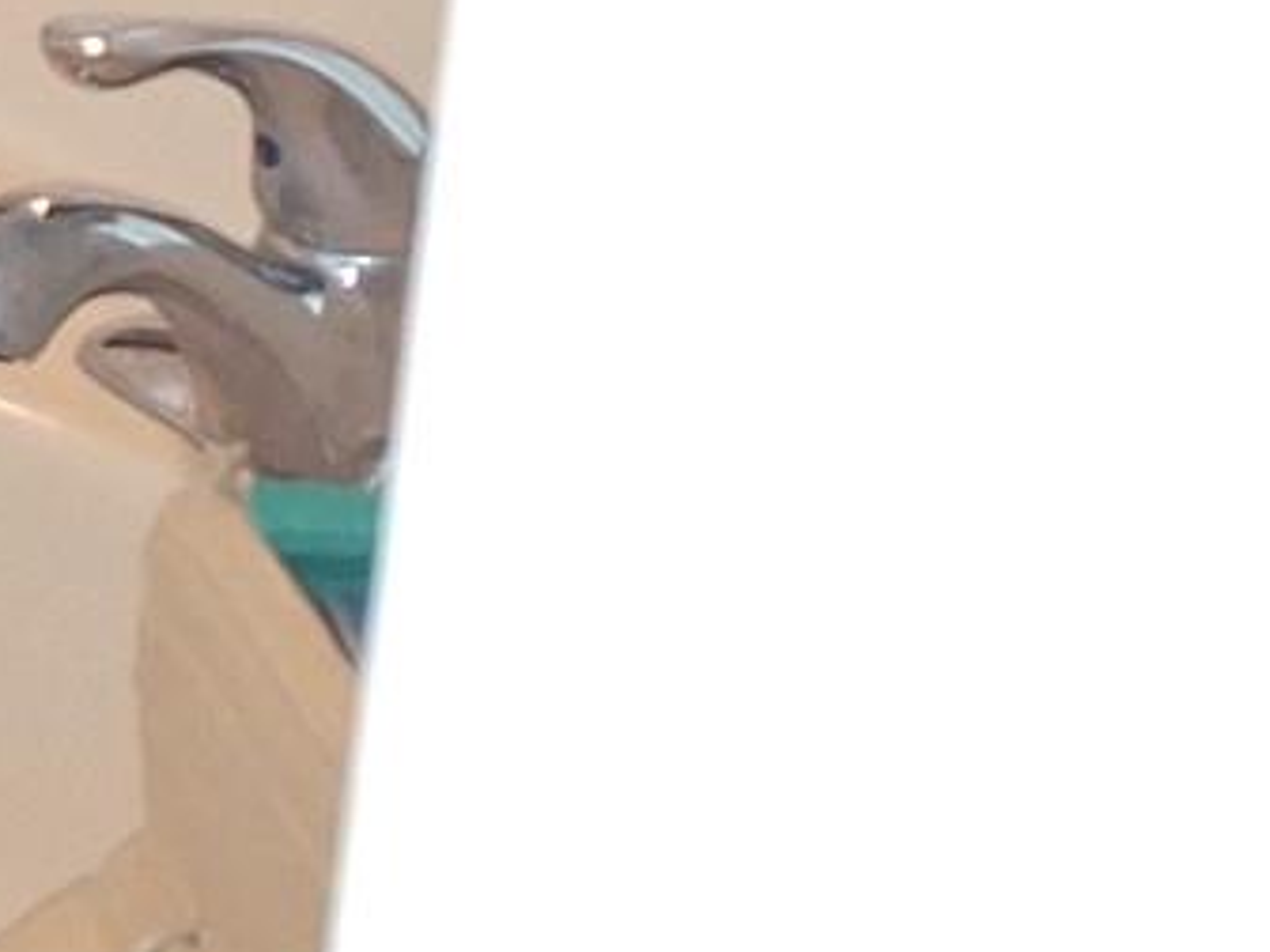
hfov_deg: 10.6
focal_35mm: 140
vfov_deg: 10.0
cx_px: -2321
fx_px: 5136
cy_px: -744
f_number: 1.8
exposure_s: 1/40
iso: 160
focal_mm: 5.54
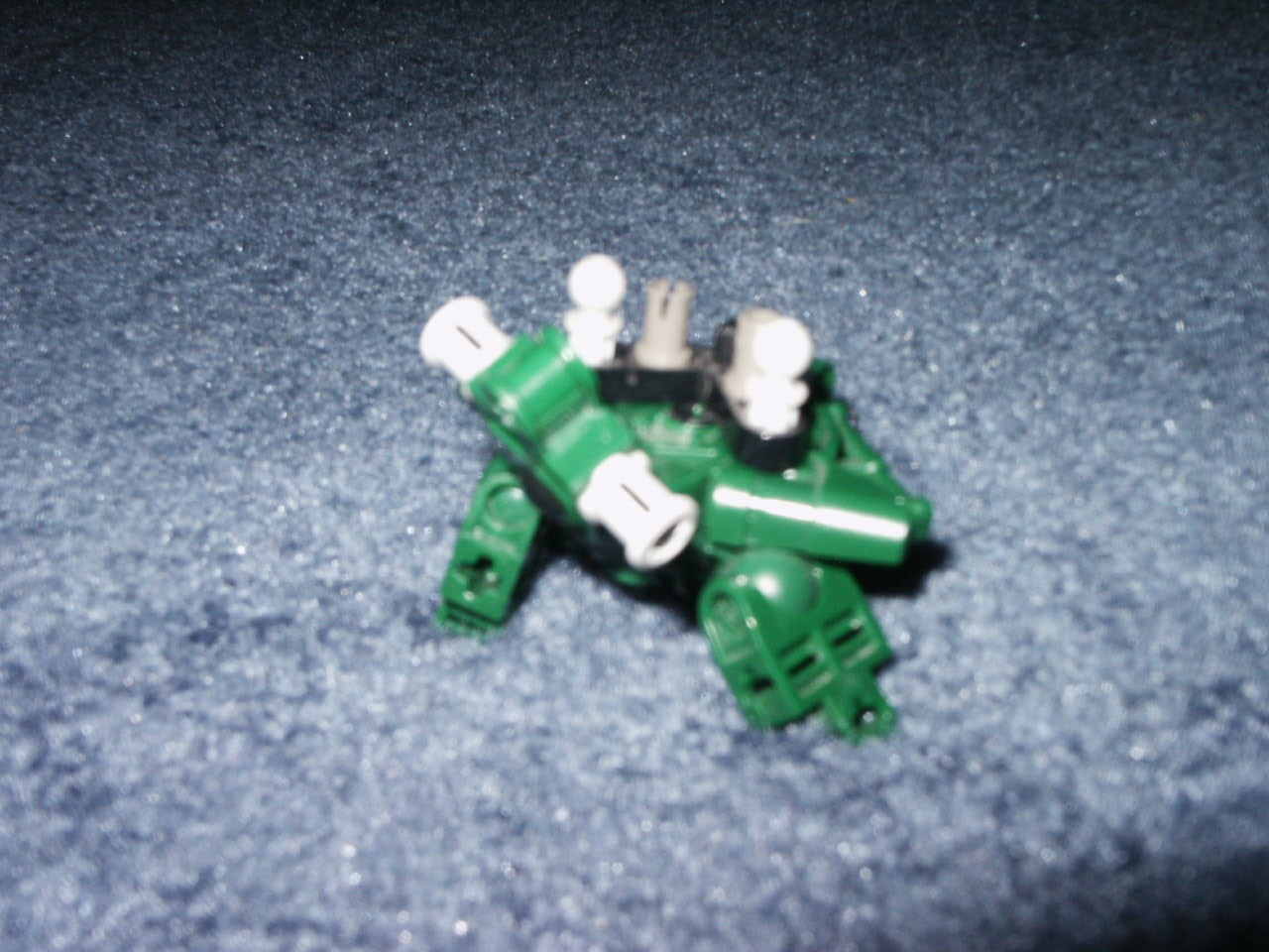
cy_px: 476
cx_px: 634
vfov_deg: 29.7
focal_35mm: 49
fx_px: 1796
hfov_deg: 38.9
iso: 200
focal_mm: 10.25
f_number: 8
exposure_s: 1/45
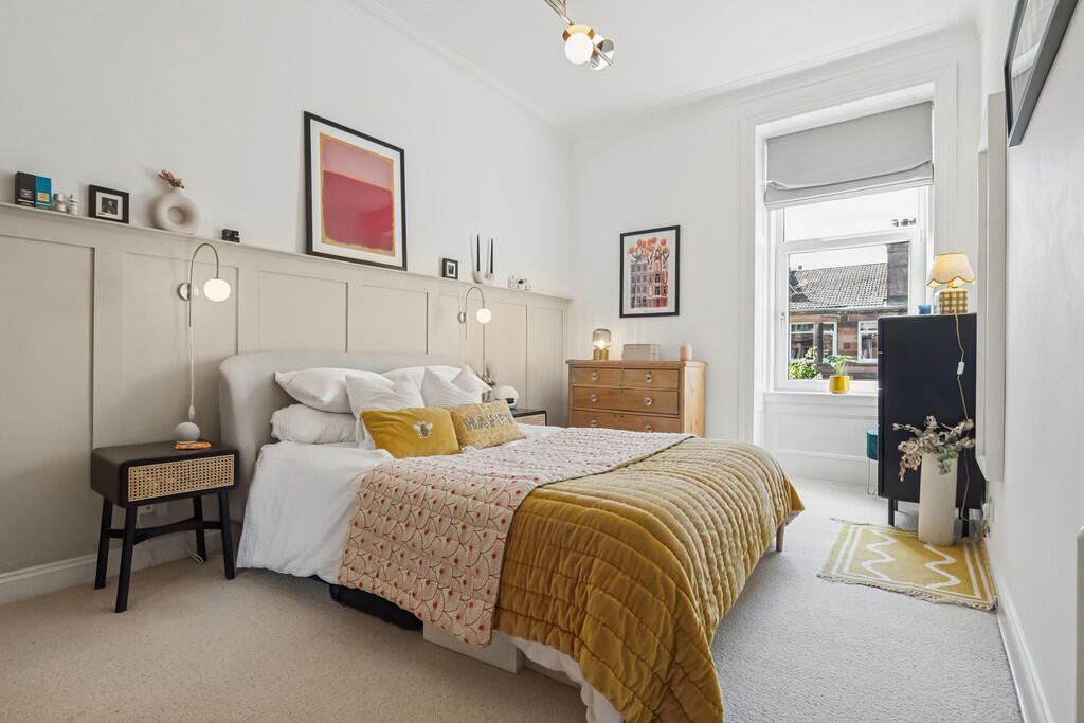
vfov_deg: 73.8
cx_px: 542
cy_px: 362
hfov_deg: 96.7
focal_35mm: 16
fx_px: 482
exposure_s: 1/100
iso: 1600
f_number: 8
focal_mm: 16
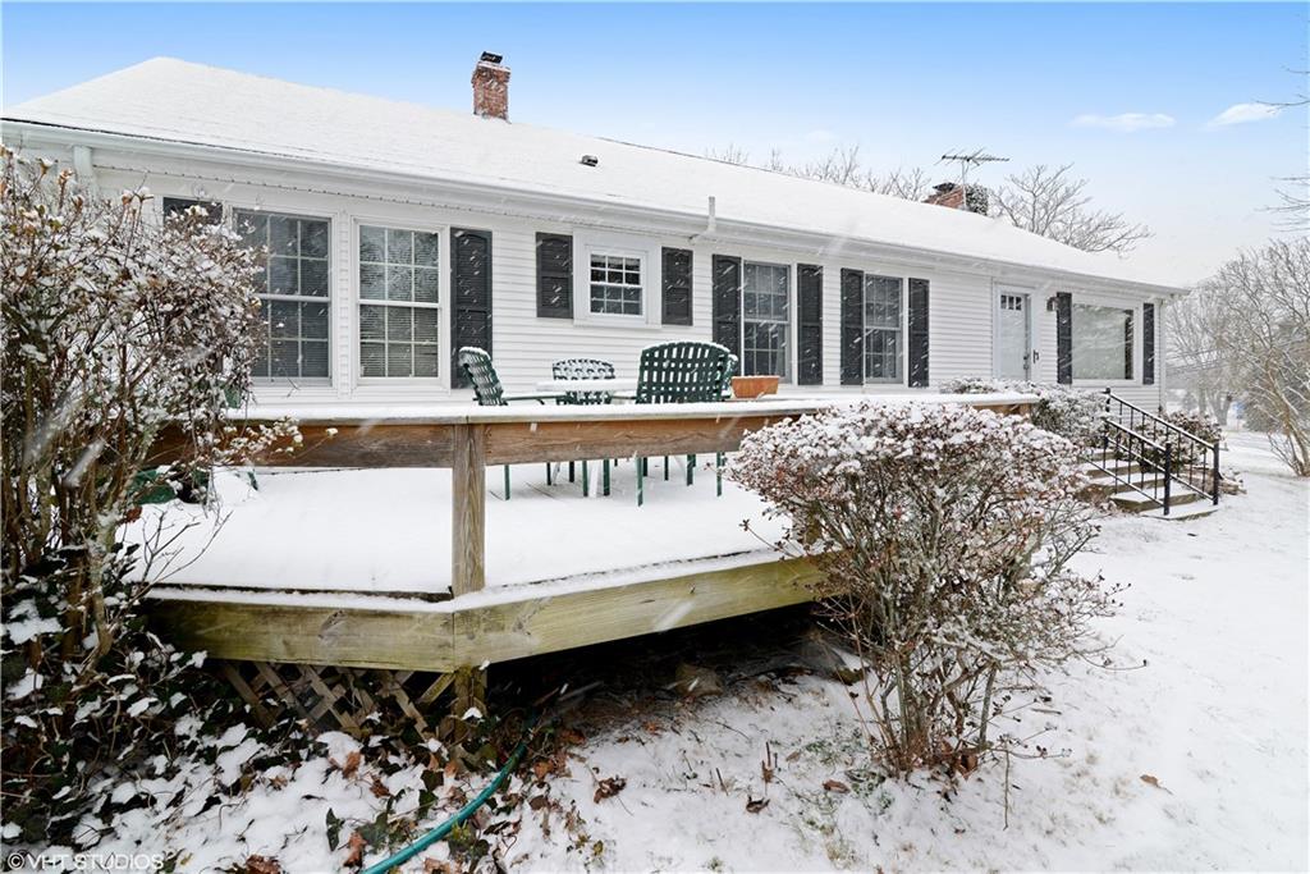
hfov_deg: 96.7
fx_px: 582
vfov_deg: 73.8
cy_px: 437
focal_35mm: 16
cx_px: 655
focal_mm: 16
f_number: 8
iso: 200
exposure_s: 1/40
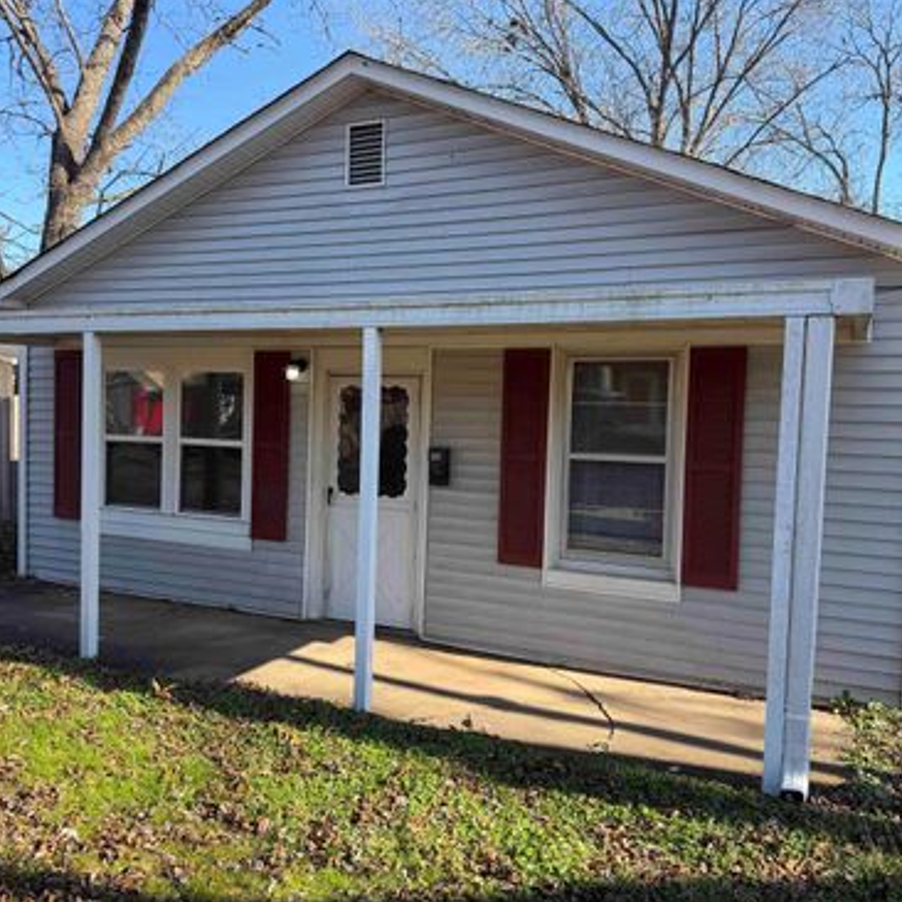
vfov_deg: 55.6
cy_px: 450
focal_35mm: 29
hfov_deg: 55.6
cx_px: 434
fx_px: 855
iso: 80
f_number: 1.78
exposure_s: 1/1292
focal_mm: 6.76
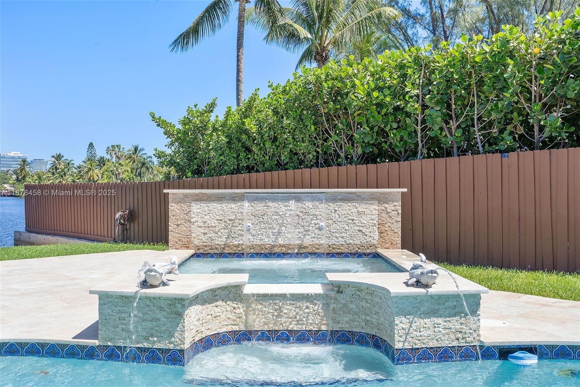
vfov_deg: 38.9
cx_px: 290
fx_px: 548
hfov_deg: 55.8
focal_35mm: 34
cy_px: 194
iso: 100
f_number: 10
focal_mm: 34
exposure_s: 1/125
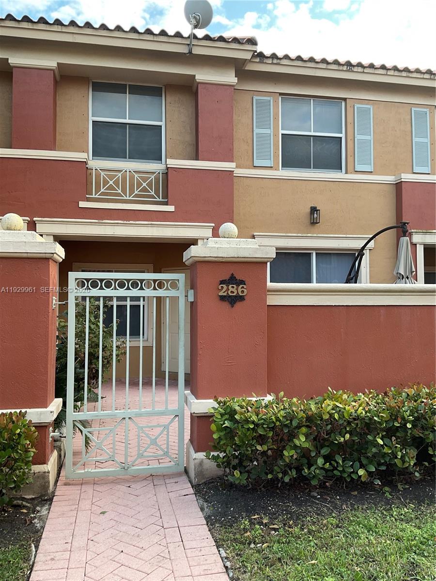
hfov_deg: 48.2
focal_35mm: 29
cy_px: 290
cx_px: 218
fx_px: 487
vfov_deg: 61.7
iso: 25
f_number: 1.8
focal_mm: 3
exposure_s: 1/122
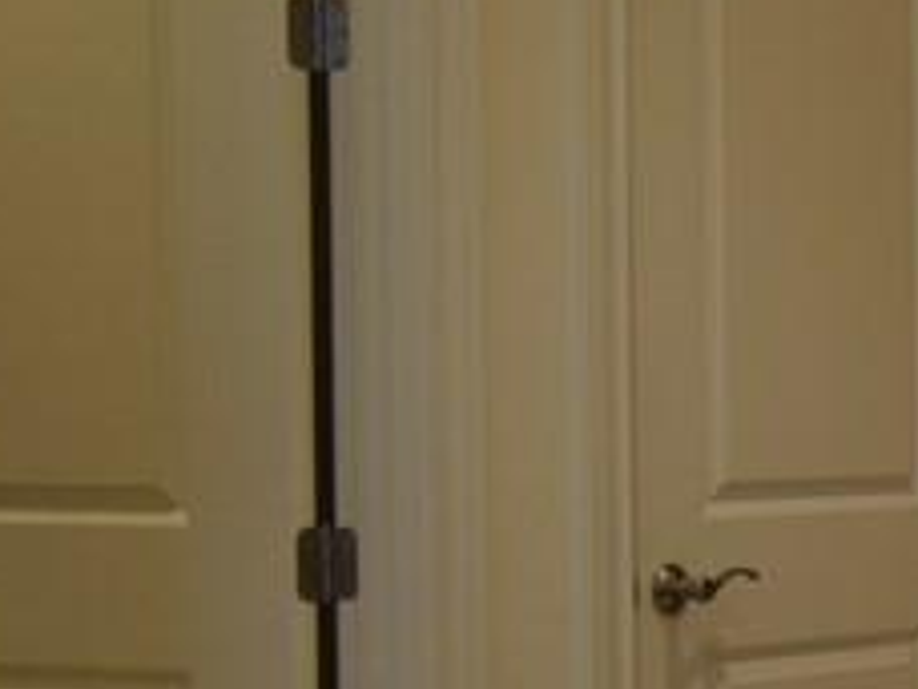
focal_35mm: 137
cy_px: 566
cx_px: 1935
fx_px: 3633
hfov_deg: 12.4
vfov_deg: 10.8
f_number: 5.6
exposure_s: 1/30
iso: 720
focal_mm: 20
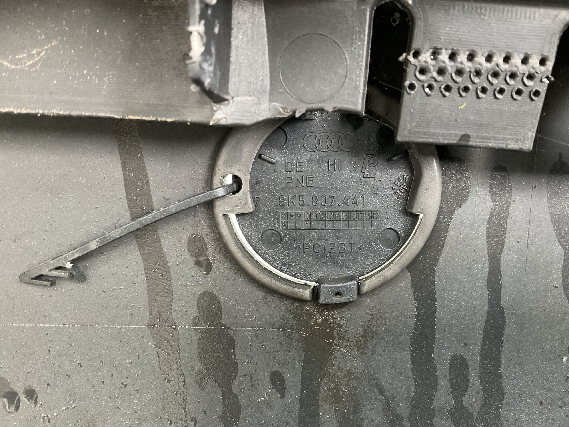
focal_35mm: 29
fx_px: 477
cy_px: 214
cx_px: 284
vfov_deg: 48.2
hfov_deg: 61.7
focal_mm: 3
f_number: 1.8
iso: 320
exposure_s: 1/40
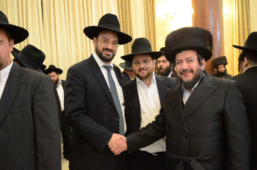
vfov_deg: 39.8
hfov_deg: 57.3
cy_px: 85
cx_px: 128
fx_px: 235
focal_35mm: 33
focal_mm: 22
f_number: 2.8
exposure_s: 1/60
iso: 2000
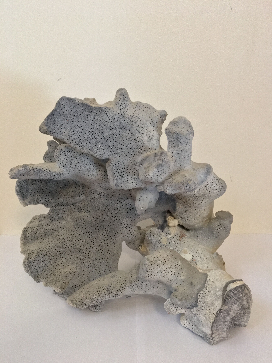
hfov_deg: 48.2
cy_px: 182
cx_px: 136
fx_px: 304
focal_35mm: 29
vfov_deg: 61.7
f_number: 2.2
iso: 200
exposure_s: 1/25
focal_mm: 4.15
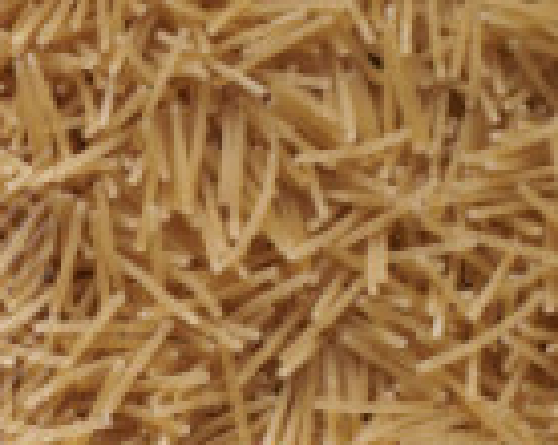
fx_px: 4502
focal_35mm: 273
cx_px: -958
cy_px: 841
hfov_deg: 6.6
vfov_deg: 5.6
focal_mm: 50
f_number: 8
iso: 160
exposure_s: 1/100
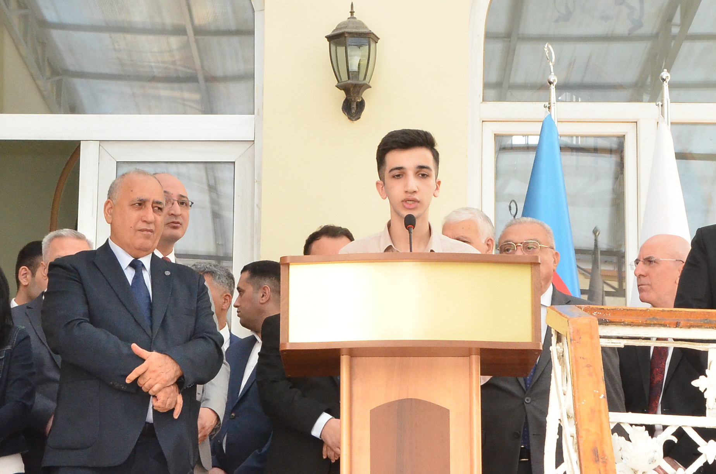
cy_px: 237
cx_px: 358
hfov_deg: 37.9
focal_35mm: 52
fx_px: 1042
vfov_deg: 25.6
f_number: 9
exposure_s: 1/200
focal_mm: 35
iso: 2200
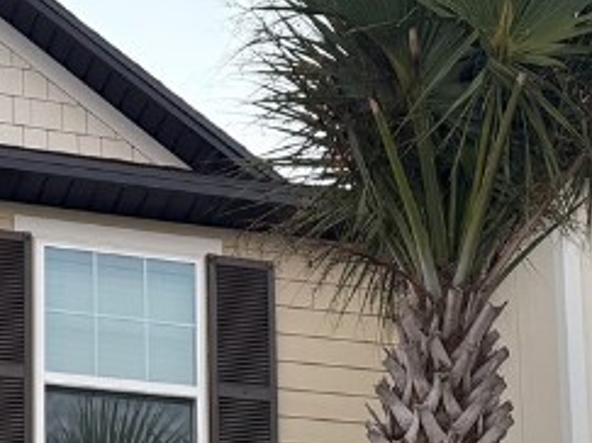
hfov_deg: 19.2
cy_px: 723
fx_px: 1726
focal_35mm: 101
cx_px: 107
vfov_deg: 13.5
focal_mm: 6.76
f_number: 1.78
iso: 250
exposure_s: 1/60
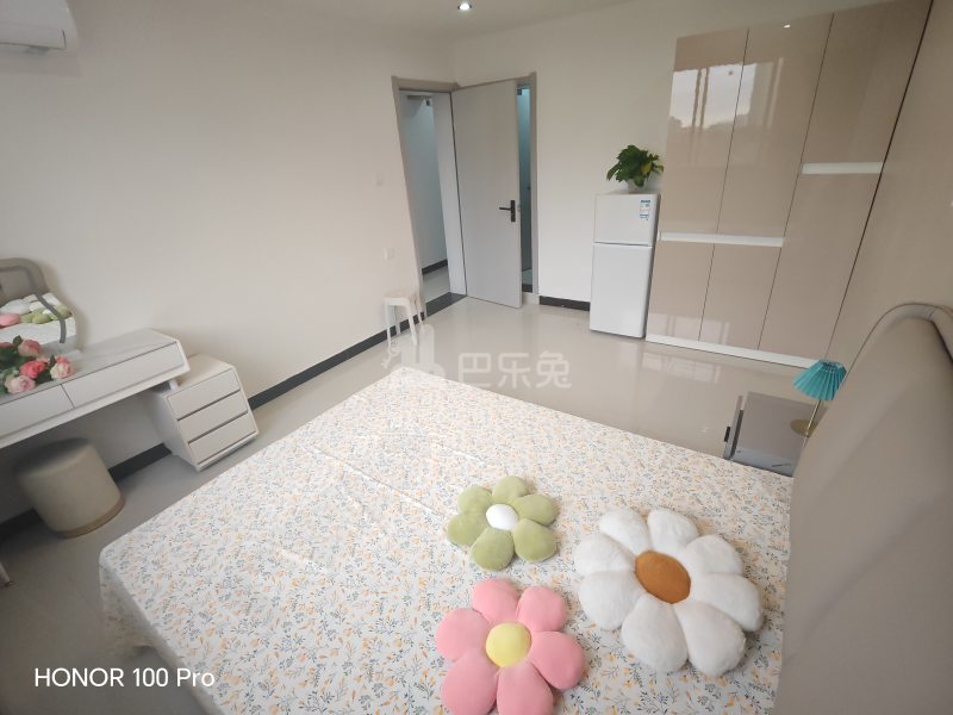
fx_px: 440
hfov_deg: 94.5
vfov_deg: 78.1
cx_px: 476
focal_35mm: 16
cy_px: 358
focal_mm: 1.96
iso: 160
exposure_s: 1/100
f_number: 2.2
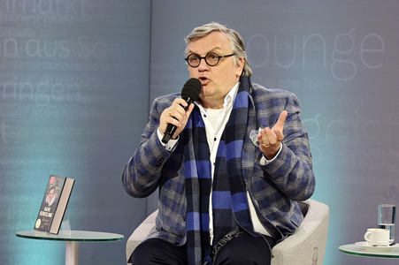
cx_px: 200
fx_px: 1938
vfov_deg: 7.8
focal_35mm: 175
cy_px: 132
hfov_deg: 11.8
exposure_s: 1/250
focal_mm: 175
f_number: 8
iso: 1000
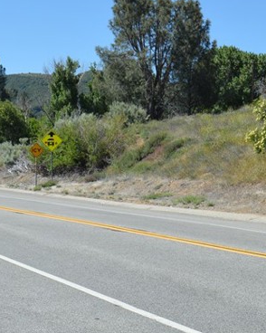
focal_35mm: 94
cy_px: 156
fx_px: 926
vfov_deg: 20.4
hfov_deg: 16.3
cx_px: 165
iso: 100
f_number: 8
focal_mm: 24
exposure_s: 1/250
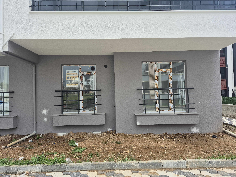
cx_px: 118
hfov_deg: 73.9
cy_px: 88
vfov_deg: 58.9
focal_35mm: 23
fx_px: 157
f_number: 1.8
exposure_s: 1/195
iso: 25
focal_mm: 5.4
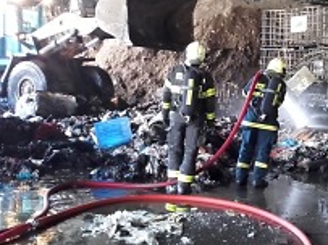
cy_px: 127
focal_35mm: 61
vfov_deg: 24.0
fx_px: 578
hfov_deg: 31.6
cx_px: 199
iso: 170
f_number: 2.2
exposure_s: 1/11
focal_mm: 3.31
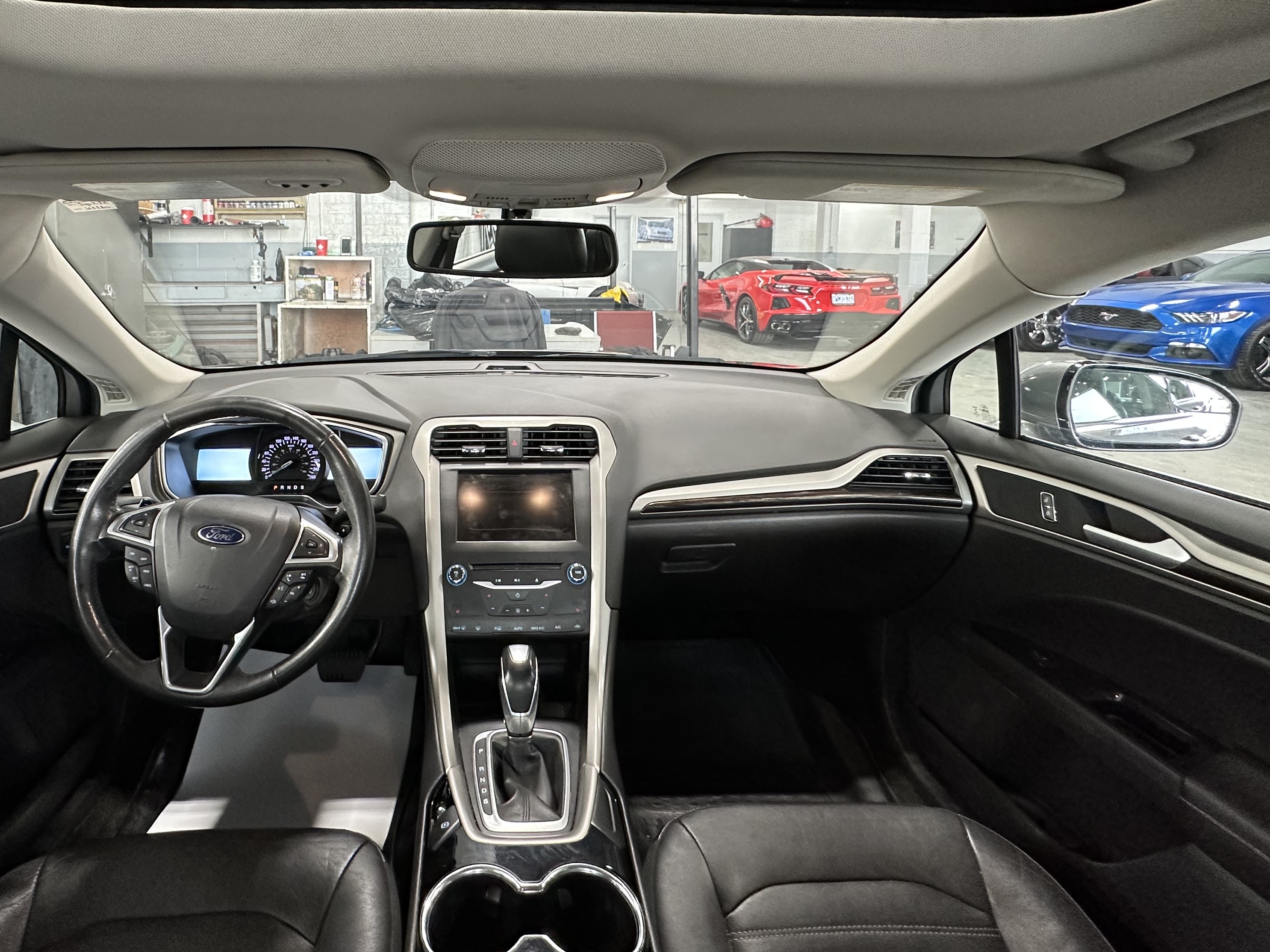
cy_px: 331
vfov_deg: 67.1
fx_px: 697
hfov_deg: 83.7
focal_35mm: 19
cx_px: 509
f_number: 2.2
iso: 200
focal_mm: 2.22
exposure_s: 1/60
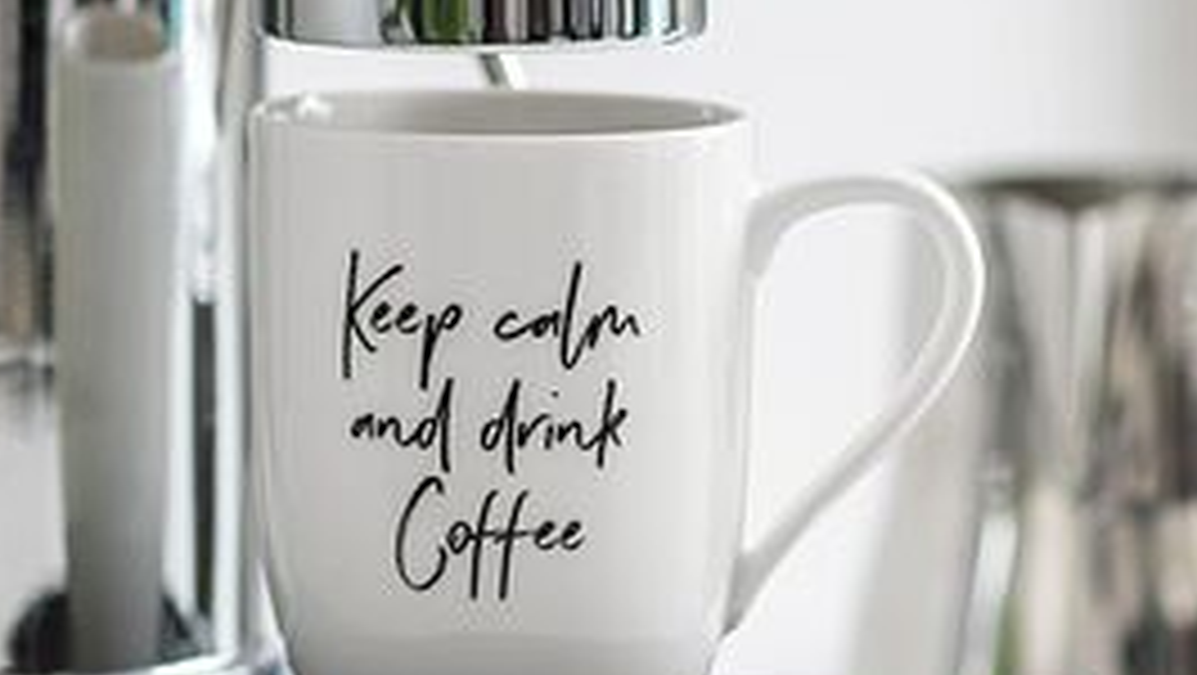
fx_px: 9210
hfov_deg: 7.4
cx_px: 205
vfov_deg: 4.2
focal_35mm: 290
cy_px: 166
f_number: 2.2
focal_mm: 85
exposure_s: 1/80
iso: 100
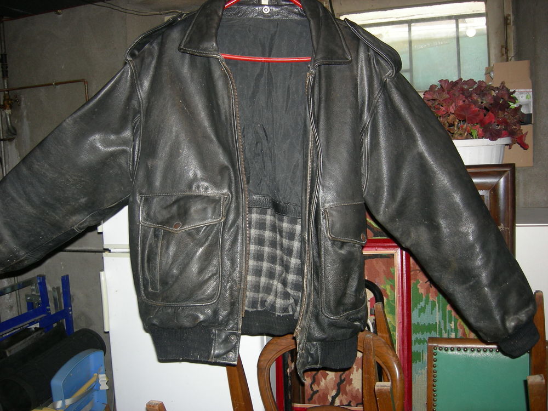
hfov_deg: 51.4
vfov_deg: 39.7
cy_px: 206
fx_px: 570
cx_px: 274
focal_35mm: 36
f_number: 2.7
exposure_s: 1/60.1
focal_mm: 7.5
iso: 76
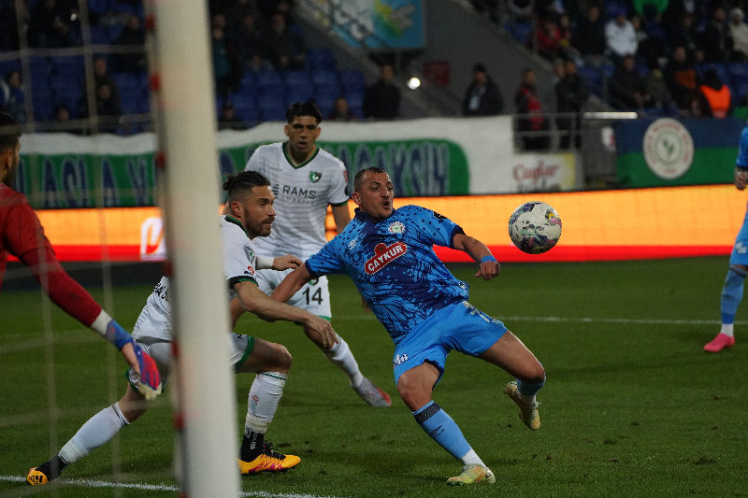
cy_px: 249
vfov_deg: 6.4
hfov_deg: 9.6
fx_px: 4466
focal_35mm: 215
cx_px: 374
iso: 6400
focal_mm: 215
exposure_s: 1/2000
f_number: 5.6
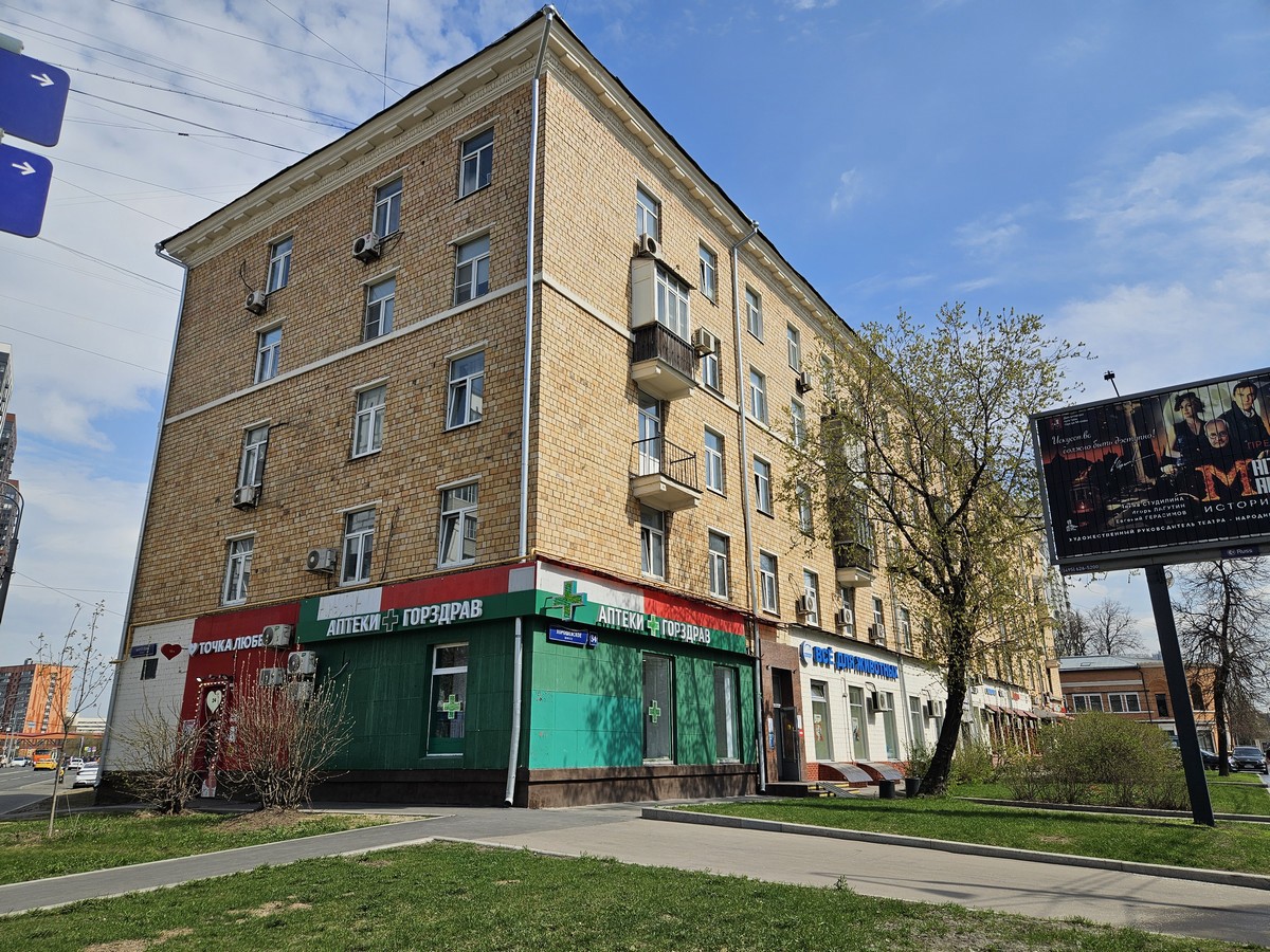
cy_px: 476
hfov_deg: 73.9
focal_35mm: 23
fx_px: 844
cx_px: 635
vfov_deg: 58.9
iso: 25
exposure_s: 1/2600
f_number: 1.8
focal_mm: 5.4
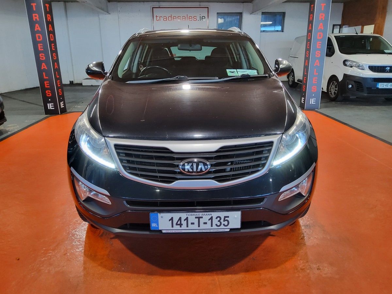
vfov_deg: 53.1
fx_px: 294
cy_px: 147
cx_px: 196
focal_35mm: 26
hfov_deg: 67.3
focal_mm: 3.08
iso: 250
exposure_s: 1/50
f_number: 2
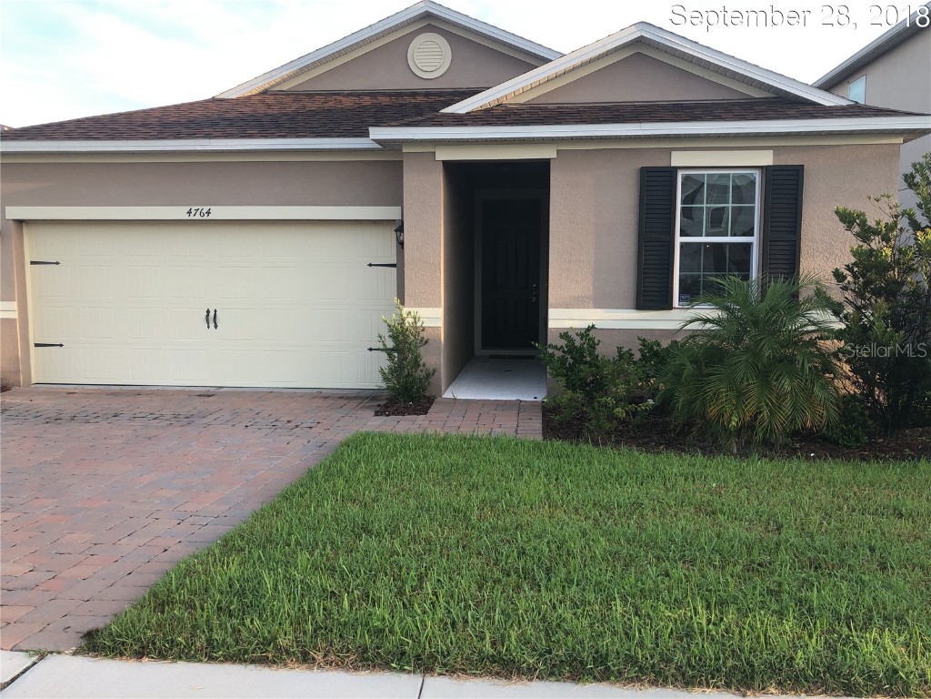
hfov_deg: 63.4
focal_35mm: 28
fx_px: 753
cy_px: 350
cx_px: 466
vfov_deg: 49.7
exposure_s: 1/254
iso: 20
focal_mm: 4
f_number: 1.8
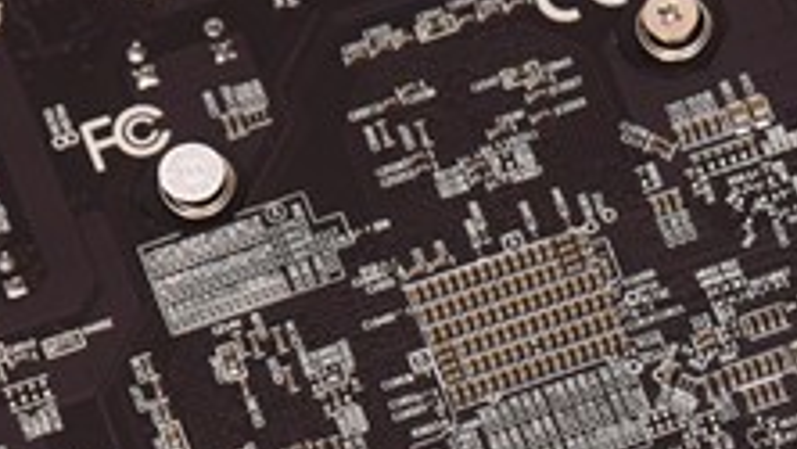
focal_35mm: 579
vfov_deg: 2.1
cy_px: 289
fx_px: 12239
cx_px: 811
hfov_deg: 3.7
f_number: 5.6
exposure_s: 1/60
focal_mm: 120
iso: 1600
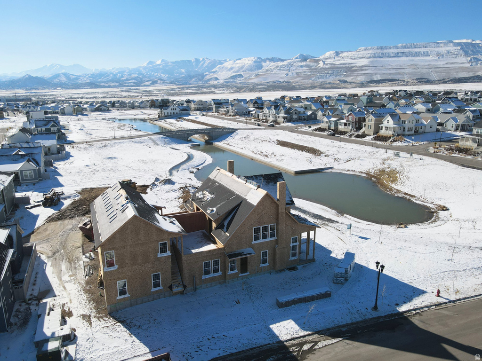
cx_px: 241
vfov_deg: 56.8
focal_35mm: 24
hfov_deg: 71.6
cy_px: 180
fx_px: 334
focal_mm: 4.5
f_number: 2.8
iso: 100
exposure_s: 1/1250
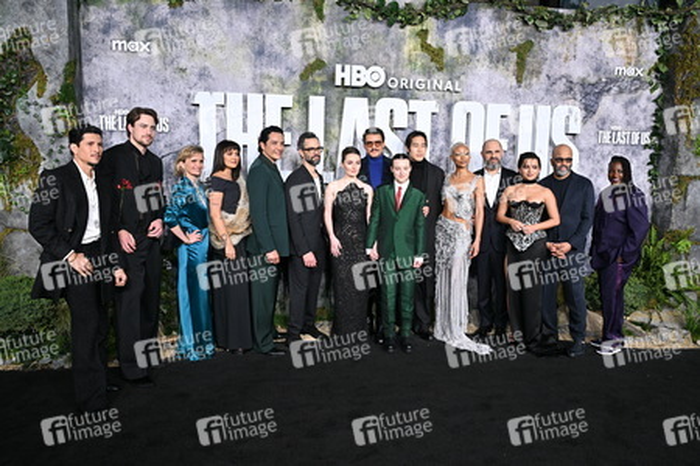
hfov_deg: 61.9
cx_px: 350
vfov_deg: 43.6
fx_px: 583
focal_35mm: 30
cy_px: 233
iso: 400
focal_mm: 30
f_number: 6.3
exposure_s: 1/250
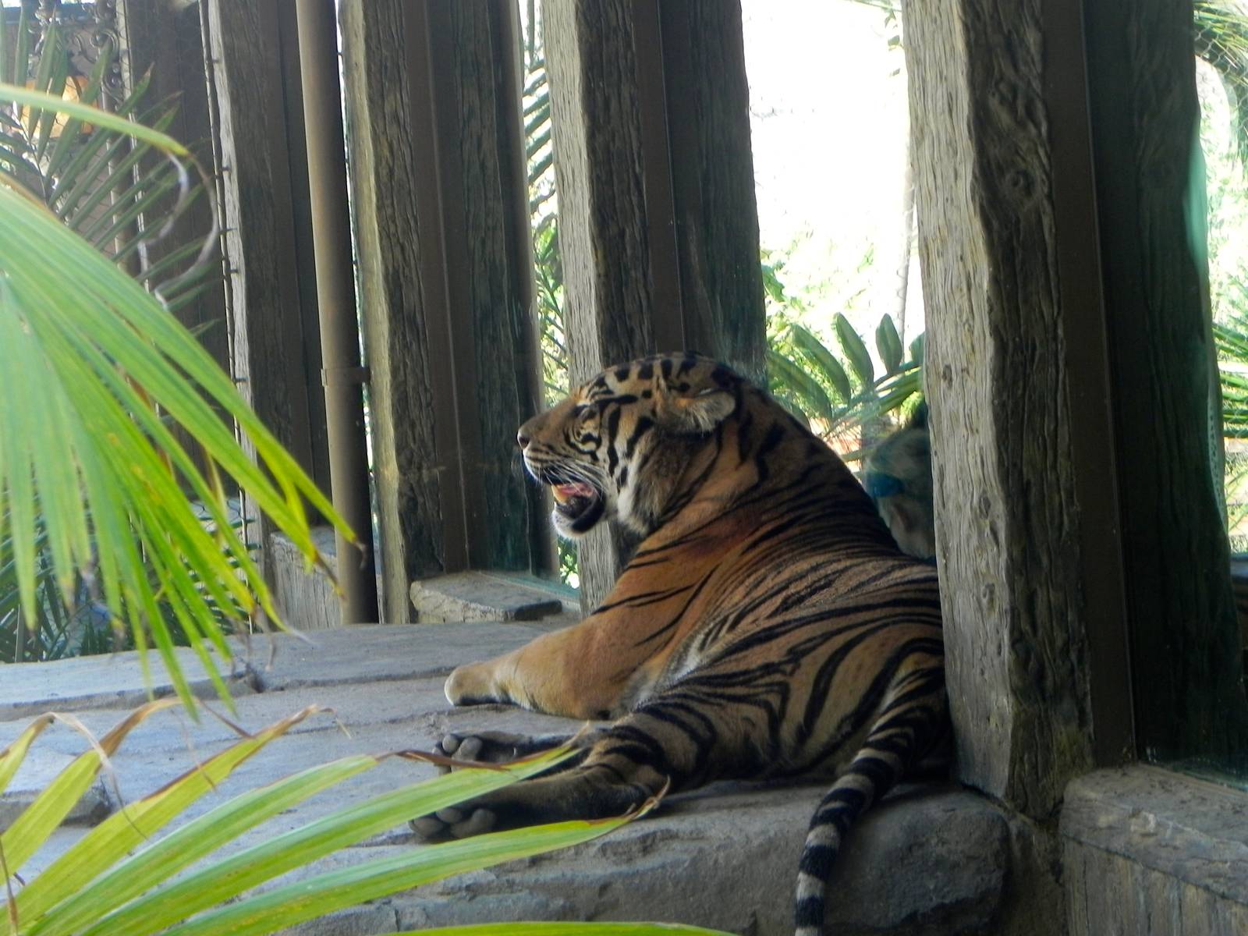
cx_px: 624
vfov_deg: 11.5
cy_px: 468
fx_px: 4651
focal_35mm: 129
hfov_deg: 15.3
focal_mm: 23
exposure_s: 1/30
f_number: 4.5
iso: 184
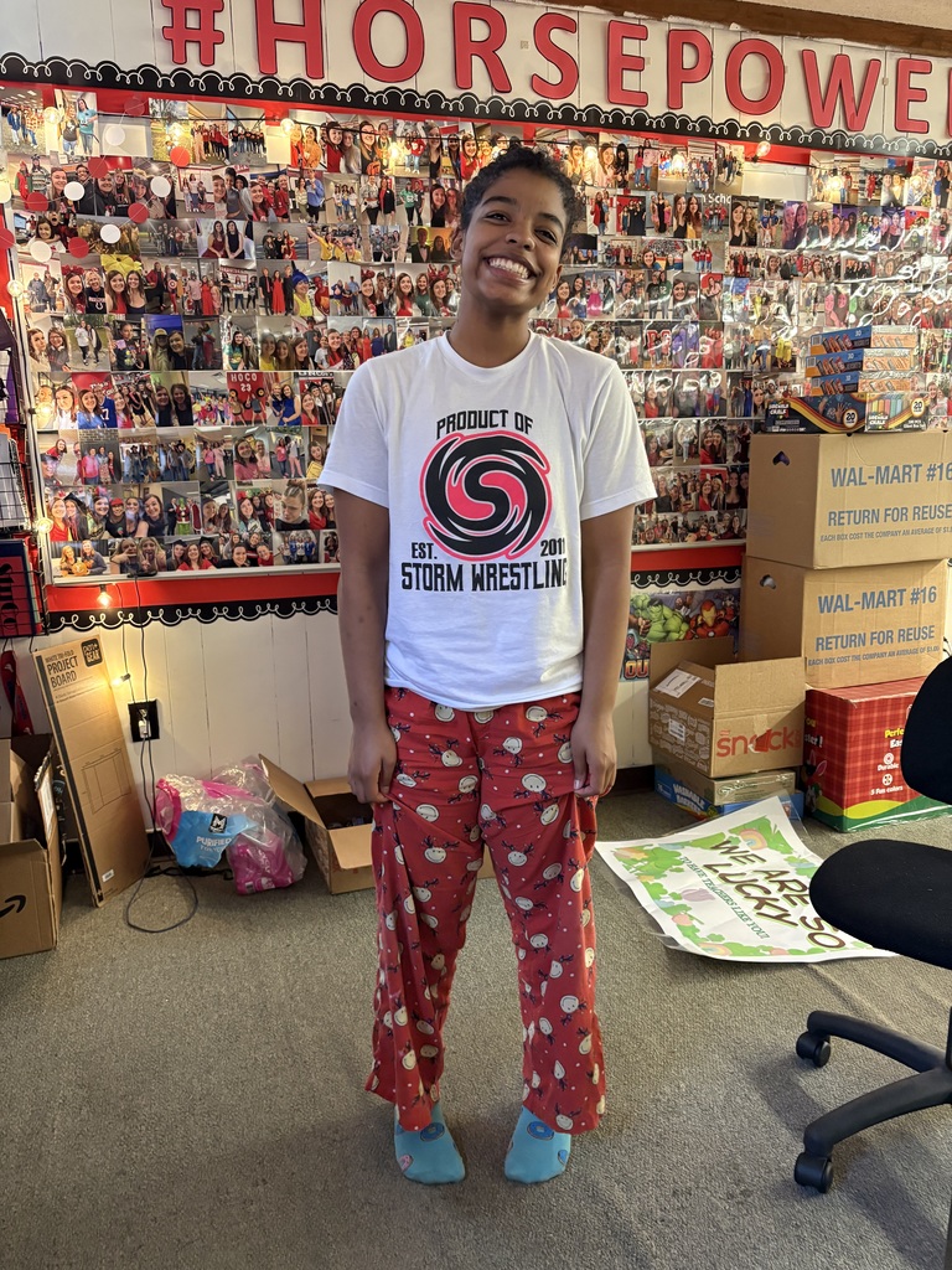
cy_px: 635
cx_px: 476
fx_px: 953
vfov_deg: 67.3
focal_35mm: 26
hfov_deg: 53.1
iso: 400
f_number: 1.6
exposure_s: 1/40
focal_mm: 5.96
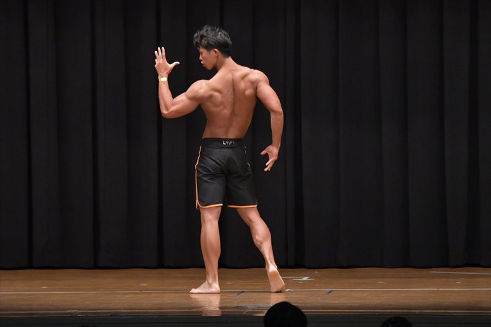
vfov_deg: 6.3
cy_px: 164
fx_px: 2958
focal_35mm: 217
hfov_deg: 9.5
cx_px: 246
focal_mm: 145
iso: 6400
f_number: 5.6
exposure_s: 1/400
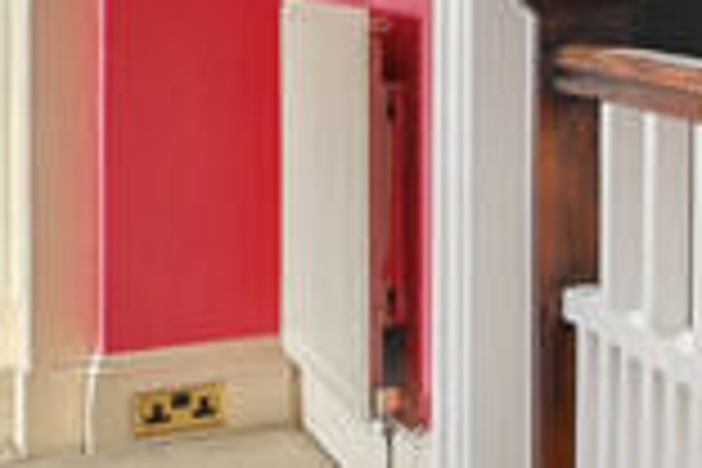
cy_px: -65
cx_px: 1719
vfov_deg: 14.5
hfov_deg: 14.2
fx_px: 1794
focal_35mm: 92
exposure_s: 2.5
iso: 400
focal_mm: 14
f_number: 8
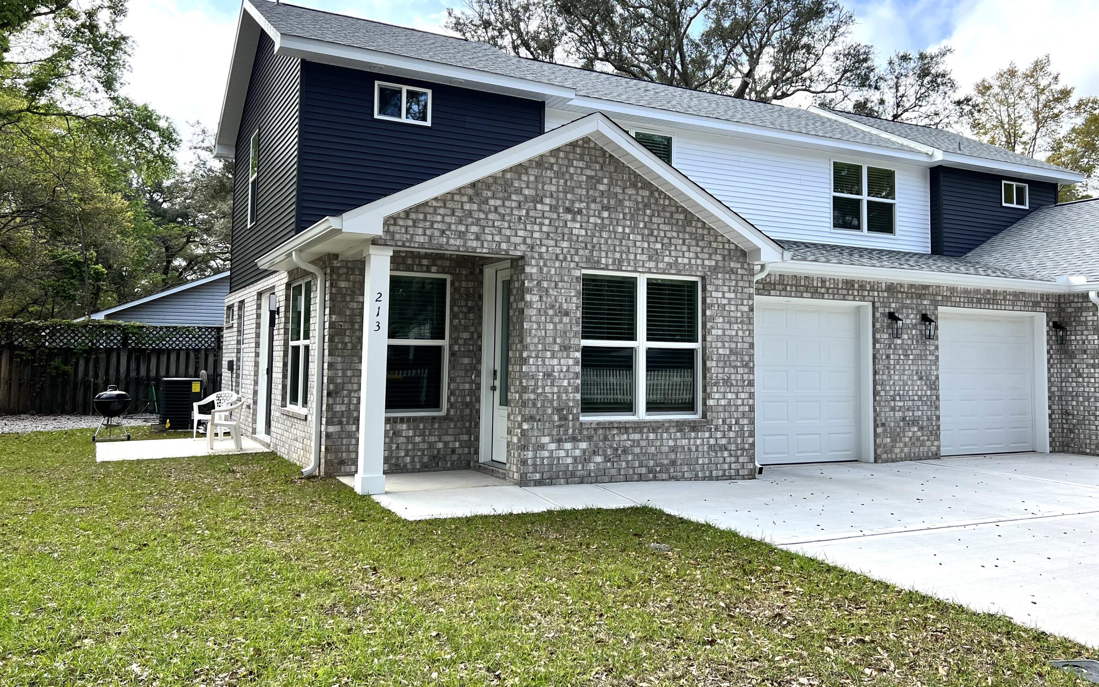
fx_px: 898
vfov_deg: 41.7
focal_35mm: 30
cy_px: 296
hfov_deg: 62.9
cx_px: 579
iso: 50
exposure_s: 1/1869
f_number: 1.5
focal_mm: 5.7
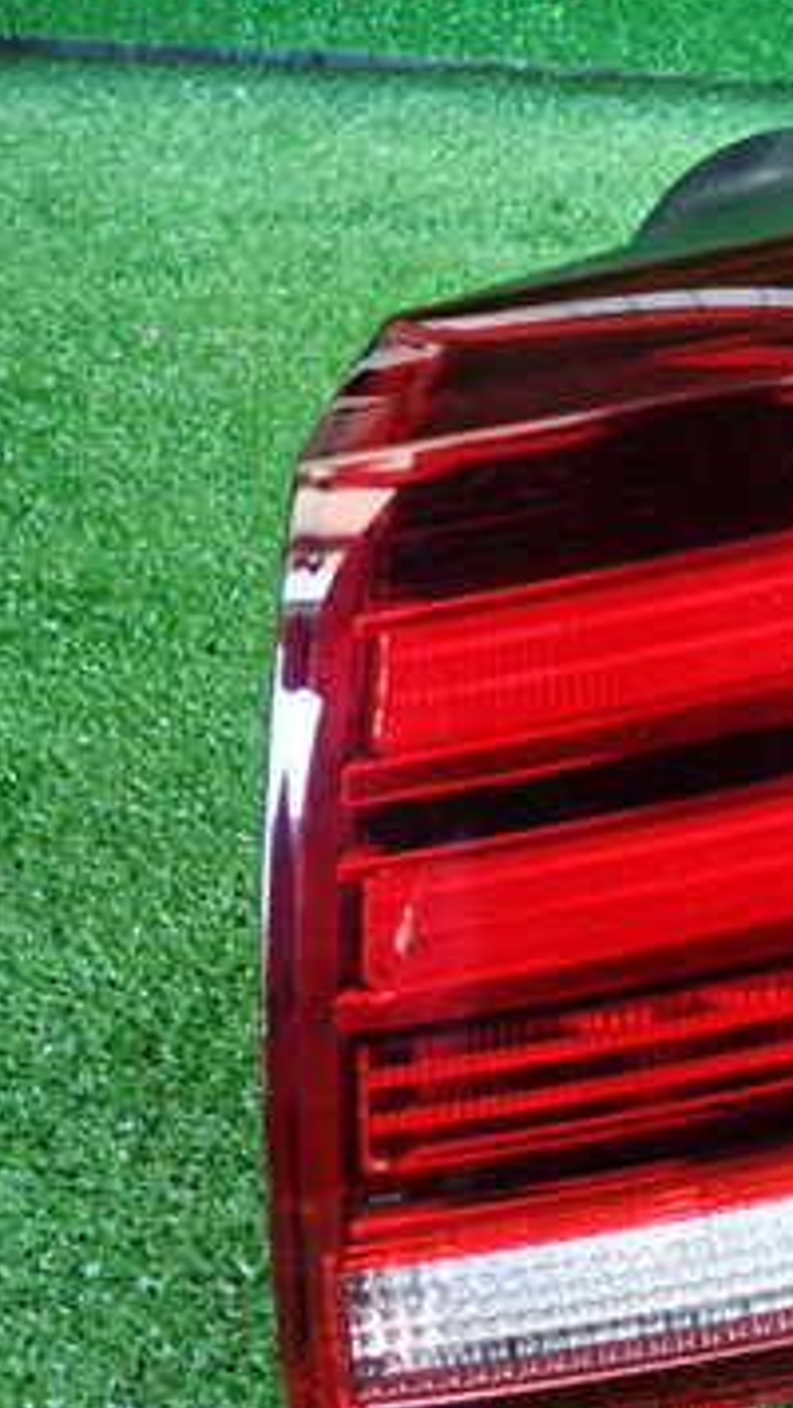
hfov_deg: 22.9
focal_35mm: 46
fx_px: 1718
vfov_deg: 44.5
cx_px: 1051
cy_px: 773
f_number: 2
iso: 200
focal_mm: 4.5
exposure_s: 1/30
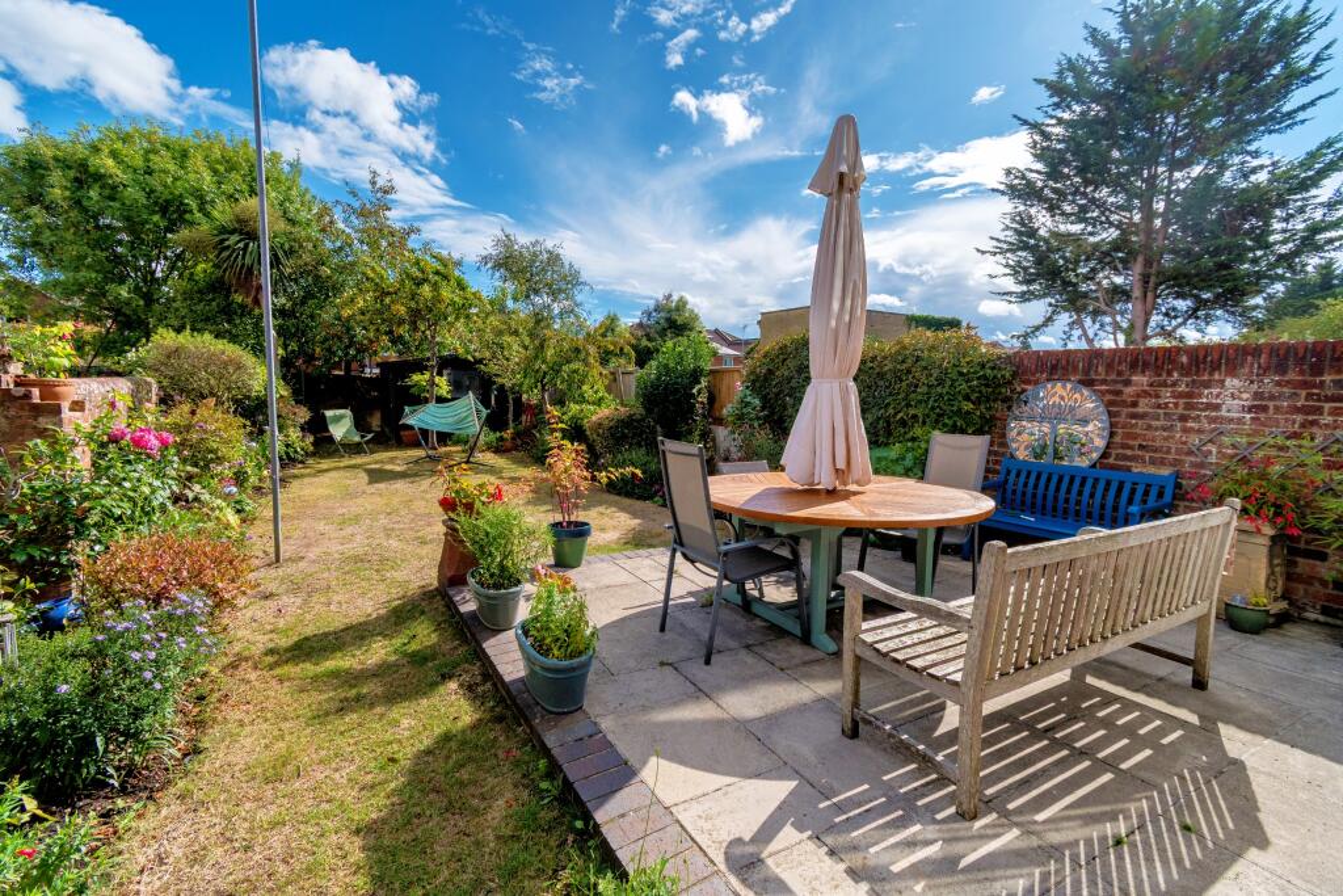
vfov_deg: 43.6
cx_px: 672
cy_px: 448
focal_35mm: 30
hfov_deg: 61.9
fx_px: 1119
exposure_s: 1/1600
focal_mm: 20
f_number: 7.1
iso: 250
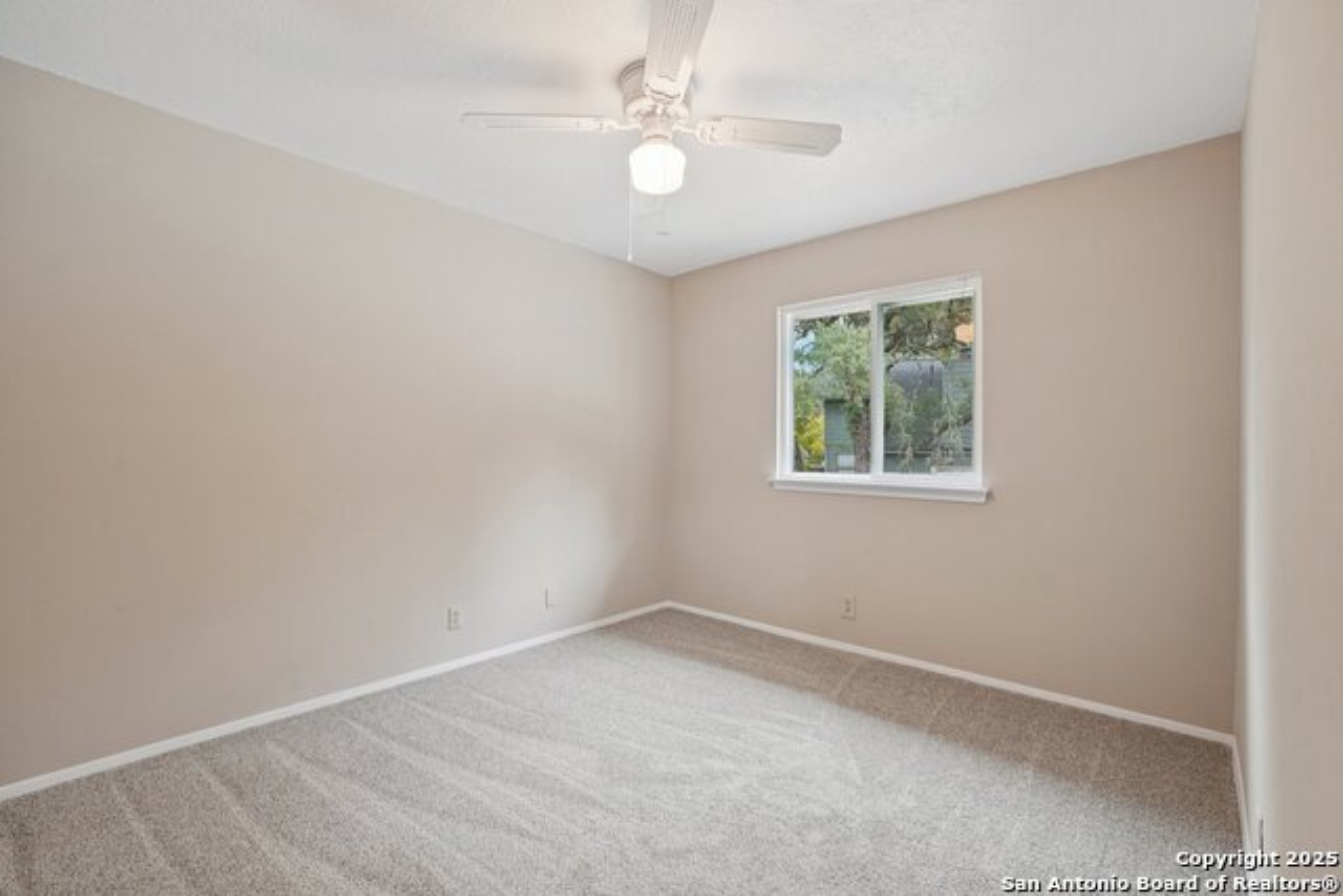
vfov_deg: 73.8
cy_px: 448
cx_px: 672
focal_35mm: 16
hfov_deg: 96.7
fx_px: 597
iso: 400
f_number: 8
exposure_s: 1/20
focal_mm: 16
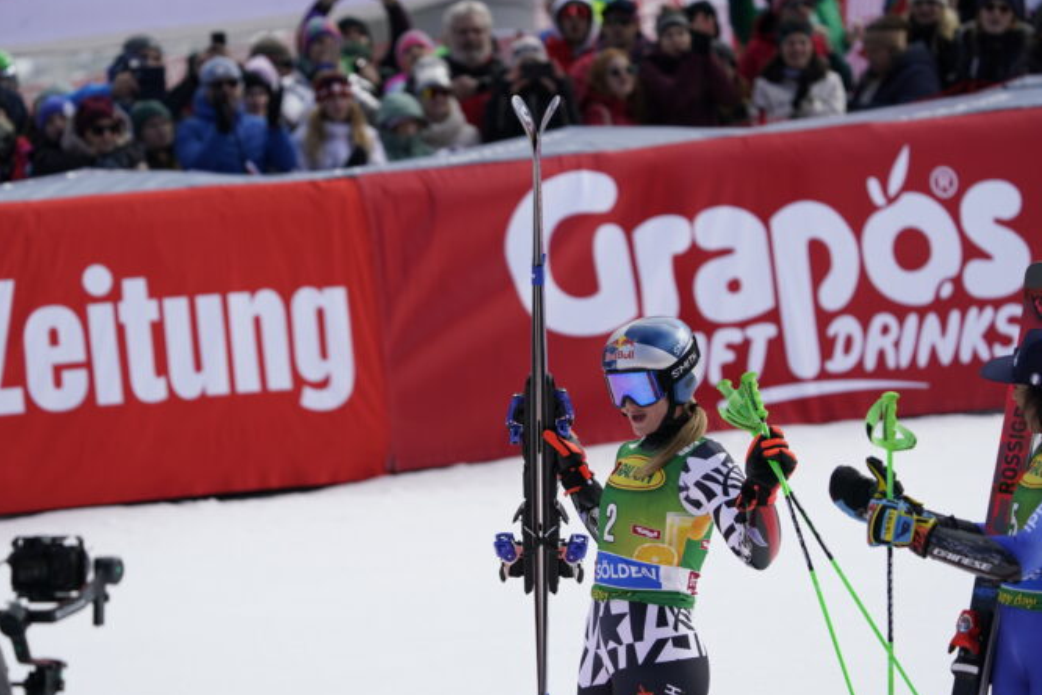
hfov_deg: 6.4
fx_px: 9348
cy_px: 354
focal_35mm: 323
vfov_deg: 4.3
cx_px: 510
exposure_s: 1/1600
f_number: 6.3
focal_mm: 309
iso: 640
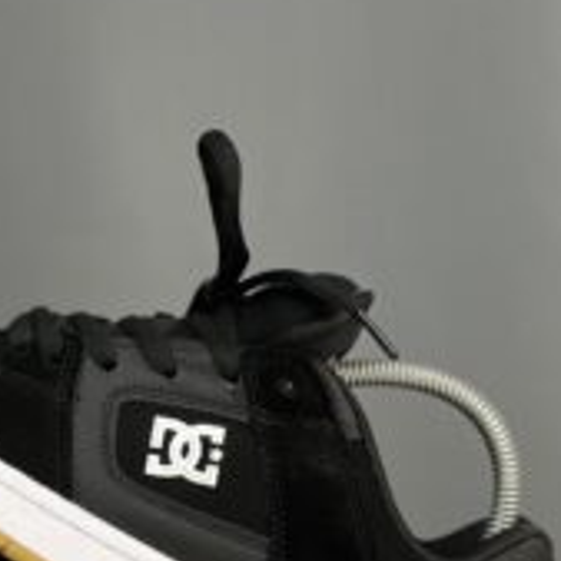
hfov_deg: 10.0
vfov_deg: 9.9
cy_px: 614
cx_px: 60
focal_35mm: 174
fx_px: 3190
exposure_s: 1/40
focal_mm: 9
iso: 320
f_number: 2.8
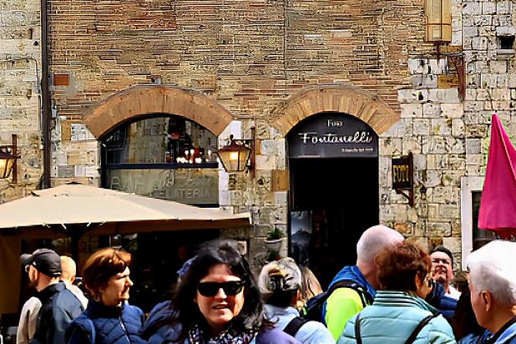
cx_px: 736
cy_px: 152
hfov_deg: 14.2
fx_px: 1949
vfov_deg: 10.1
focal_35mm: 136
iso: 160
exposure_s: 1/125
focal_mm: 35
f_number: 8
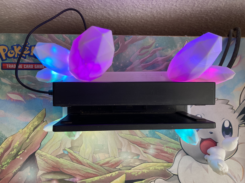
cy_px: 92
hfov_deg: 63.4
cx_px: 122
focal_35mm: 28
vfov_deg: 49.7
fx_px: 198
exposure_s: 1/59
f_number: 1.8
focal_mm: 3.99
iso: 80
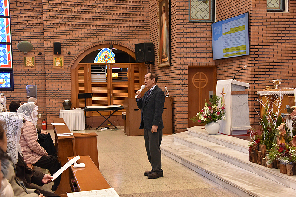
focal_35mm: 50
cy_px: 98
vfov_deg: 27.0
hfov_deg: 39.6
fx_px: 411
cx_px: 148
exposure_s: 1/125
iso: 4000
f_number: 5.6
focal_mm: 50
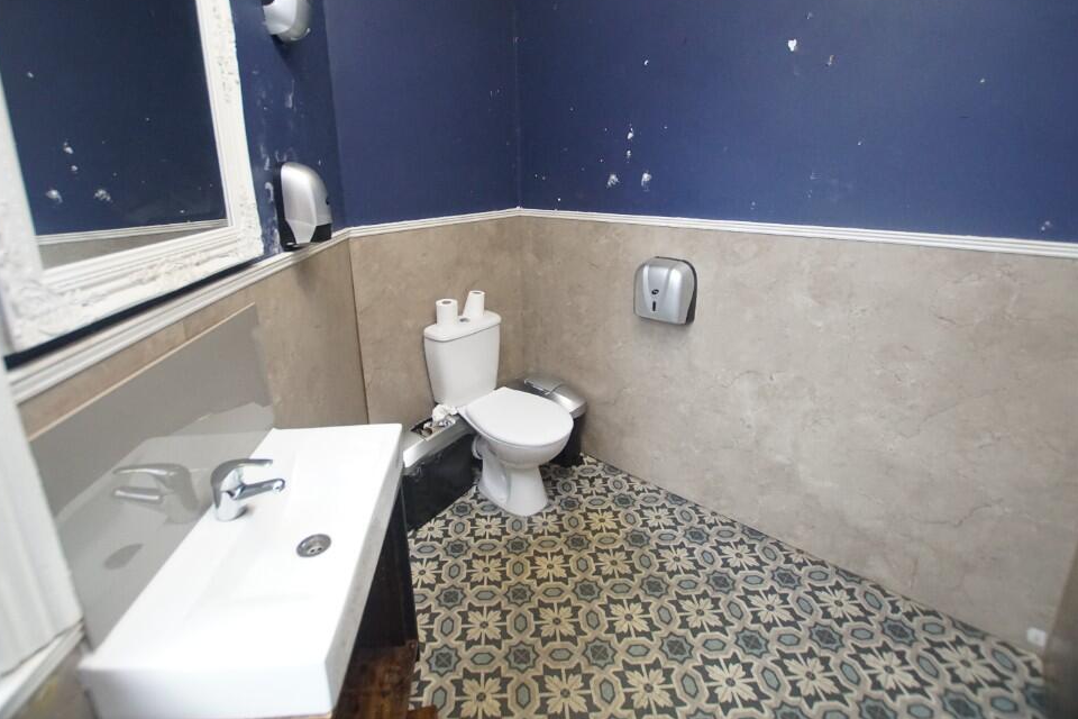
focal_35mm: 16
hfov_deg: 96.7
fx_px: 479
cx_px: 524
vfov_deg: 73.7
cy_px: 349
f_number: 3.5
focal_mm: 10
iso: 2500
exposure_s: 1/160
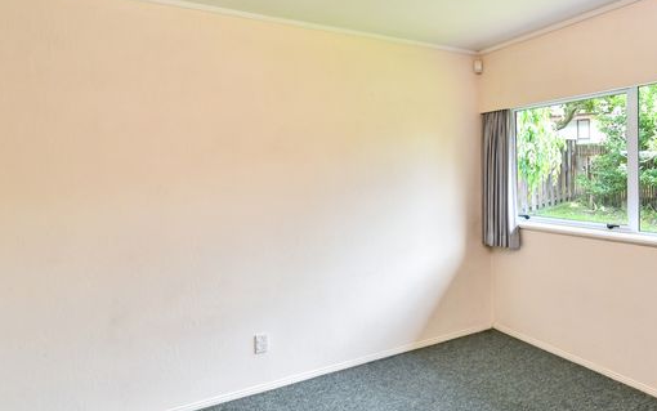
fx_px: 412
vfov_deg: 53.0
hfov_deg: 74.3
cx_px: 448
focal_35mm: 23
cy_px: 195
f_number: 10
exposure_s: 1/60
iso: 1250
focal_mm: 10
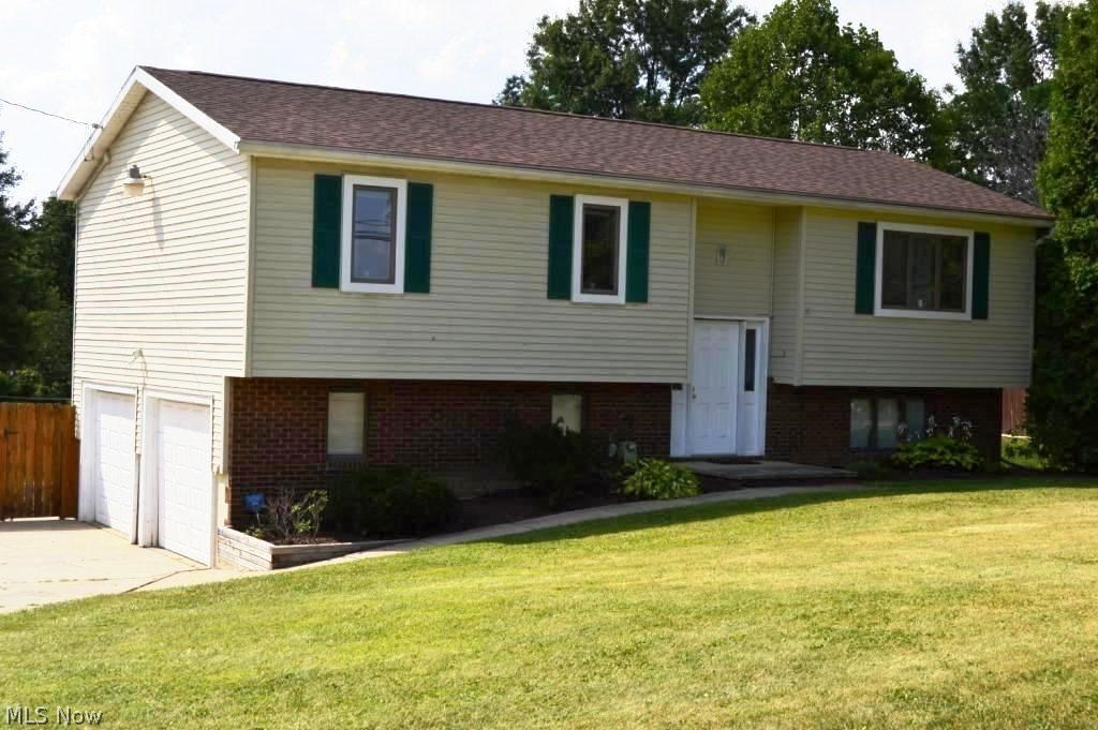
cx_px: 549
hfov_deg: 38.9
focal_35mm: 51
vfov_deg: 26.4
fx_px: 1554
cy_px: 365
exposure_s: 1/500
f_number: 11
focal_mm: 34
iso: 320
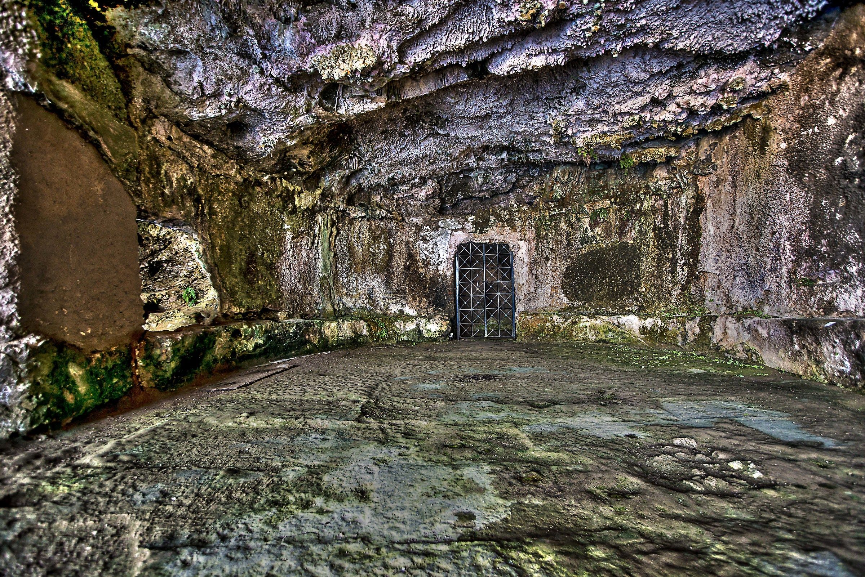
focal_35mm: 15
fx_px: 361
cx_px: 432
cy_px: 288
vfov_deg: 77.4
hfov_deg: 100.4
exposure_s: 1/30
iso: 640
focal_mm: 15
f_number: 5.6
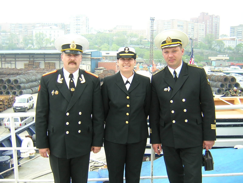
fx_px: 253
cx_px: 122
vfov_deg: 39.7
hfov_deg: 51.4
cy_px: 92
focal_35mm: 36
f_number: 2.6
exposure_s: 1/122
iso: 100
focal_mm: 4.7
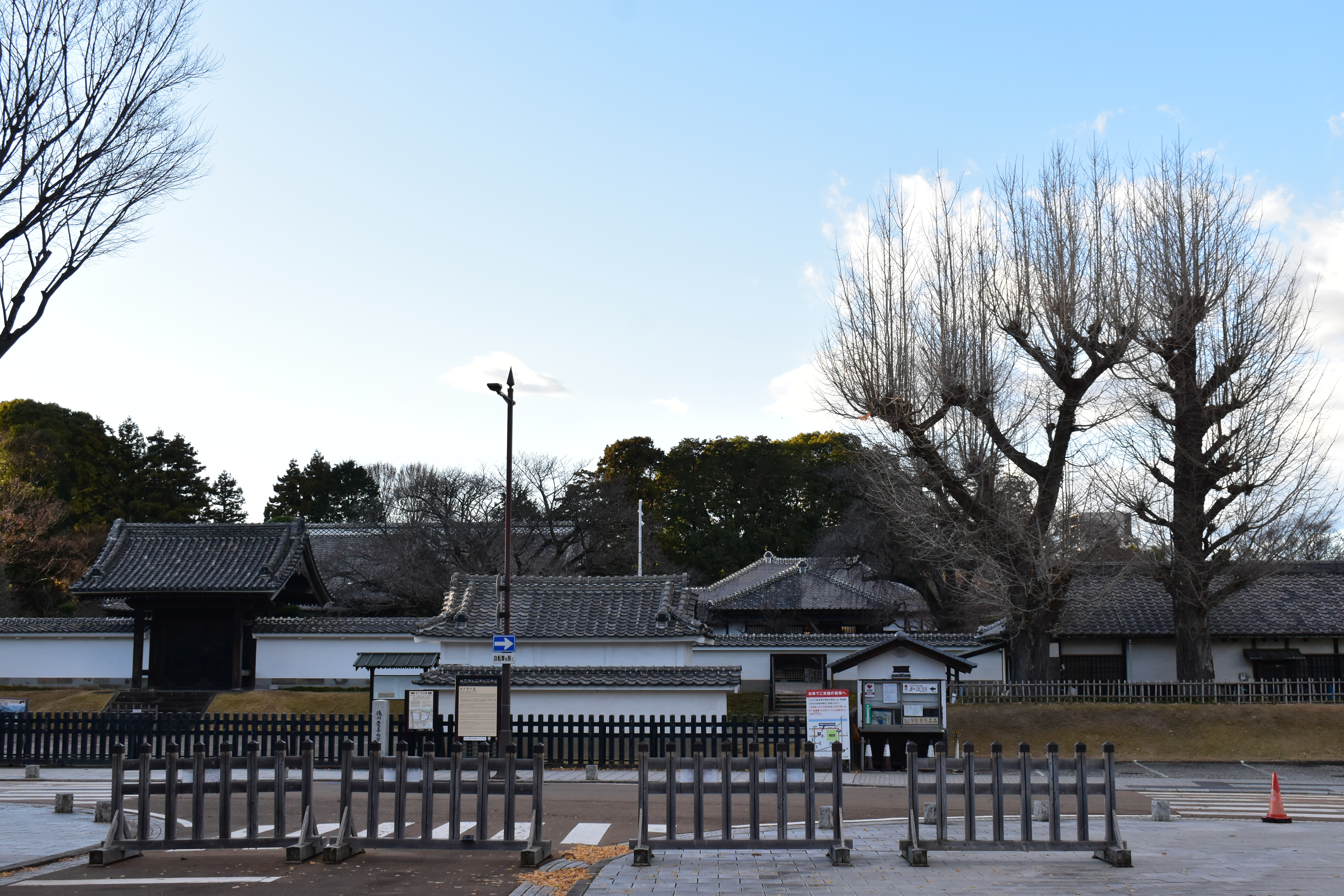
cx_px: 672
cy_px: 448
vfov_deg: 29.9
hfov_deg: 43.6
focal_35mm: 45
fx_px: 1680
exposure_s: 1/500
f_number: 8
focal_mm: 30
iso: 800
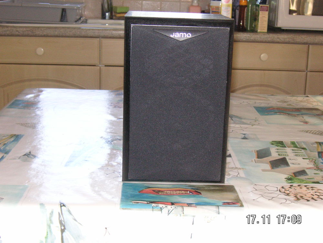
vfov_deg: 25.2
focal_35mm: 58
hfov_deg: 33.2
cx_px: 162
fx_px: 541
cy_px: 122
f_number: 3.7
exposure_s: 1/60
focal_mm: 9.6
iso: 160
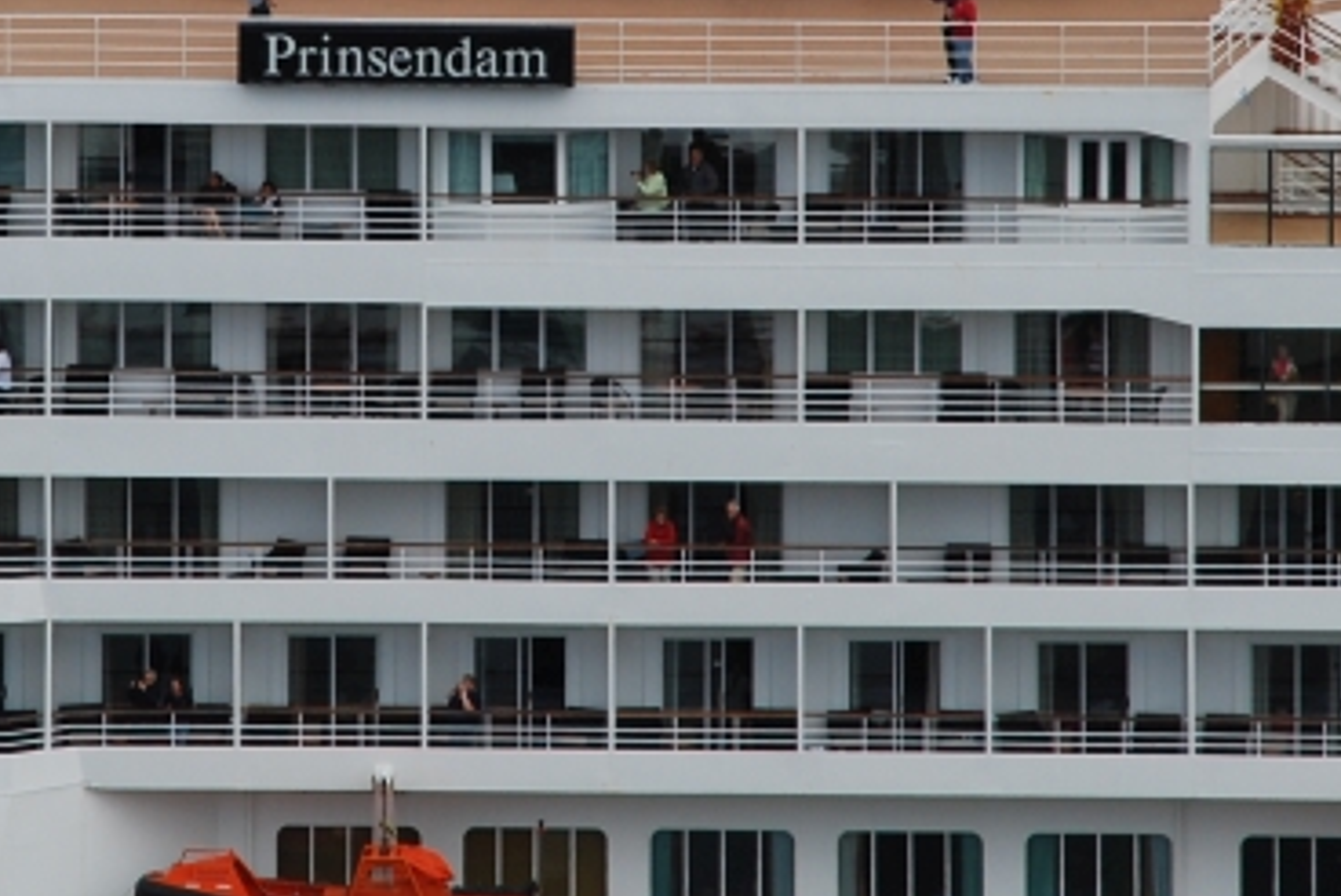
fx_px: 21002
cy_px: -60
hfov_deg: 3.7
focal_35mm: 563
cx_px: 357
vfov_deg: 2.4
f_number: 10
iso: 200
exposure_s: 1/250
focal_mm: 135
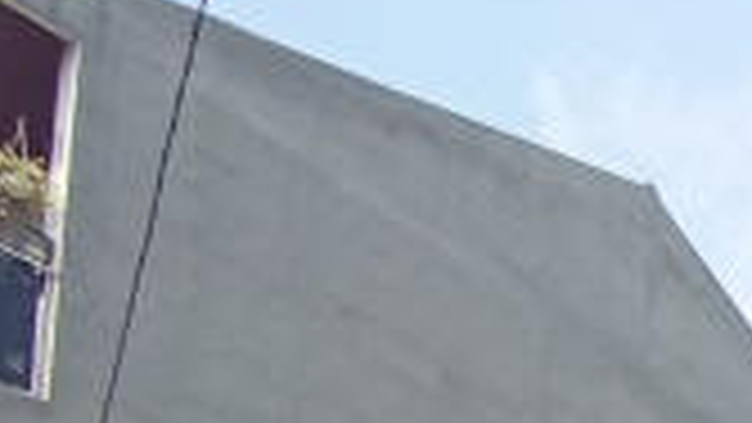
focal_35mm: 64
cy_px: 896
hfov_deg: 26.5
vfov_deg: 14.7
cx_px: 1038
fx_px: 1276
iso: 50
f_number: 2.2
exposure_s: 1/1330
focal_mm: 1.65
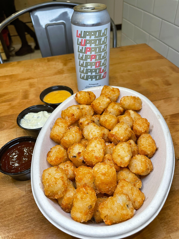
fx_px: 179
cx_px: 90
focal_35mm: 26
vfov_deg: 67.3
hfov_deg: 53.1
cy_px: 120
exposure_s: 1/60
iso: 80
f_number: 1.6
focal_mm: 4.2
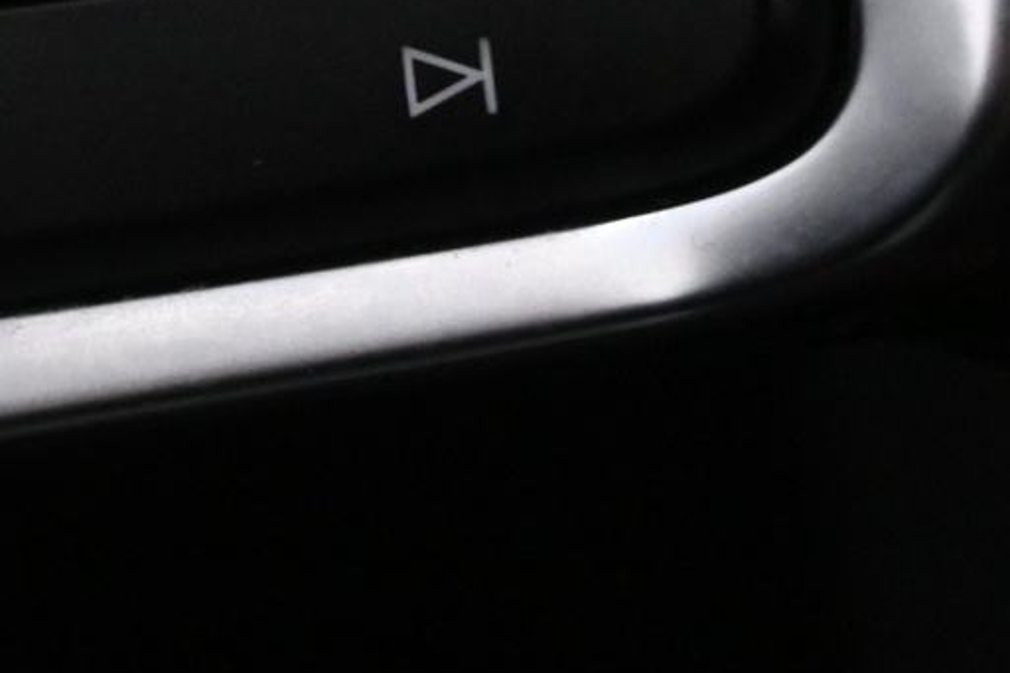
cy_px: -144
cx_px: -154
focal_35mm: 171
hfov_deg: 11.8
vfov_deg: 7.9
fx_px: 4796
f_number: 5.3
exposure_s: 1/60
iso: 4500
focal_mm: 36
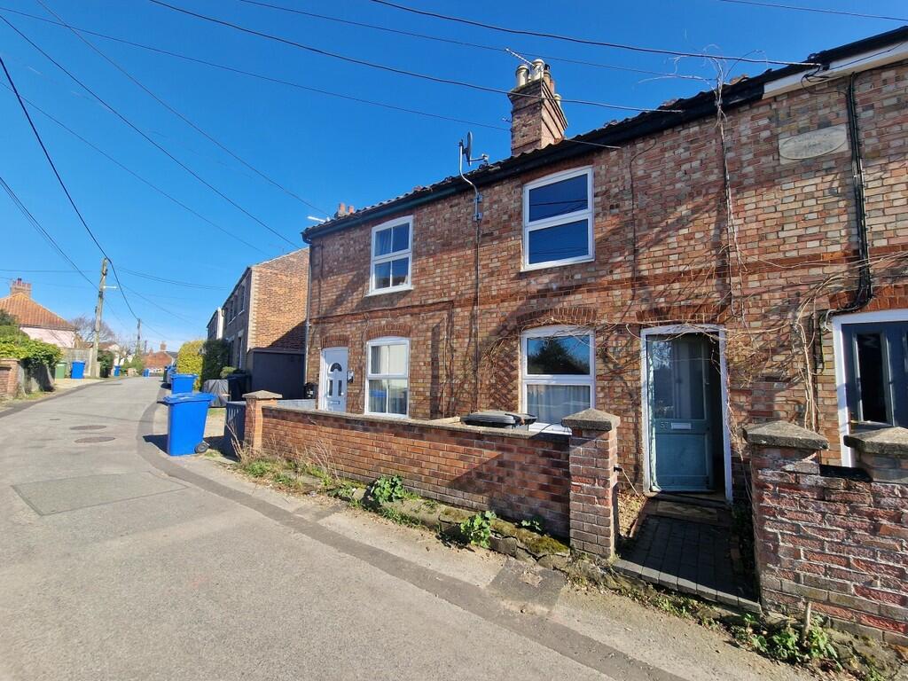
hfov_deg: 106.2
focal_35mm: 13
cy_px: 340
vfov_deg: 89.9
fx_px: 341
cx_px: 454
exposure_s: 1/1380
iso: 50
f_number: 2.2
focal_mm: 2.2
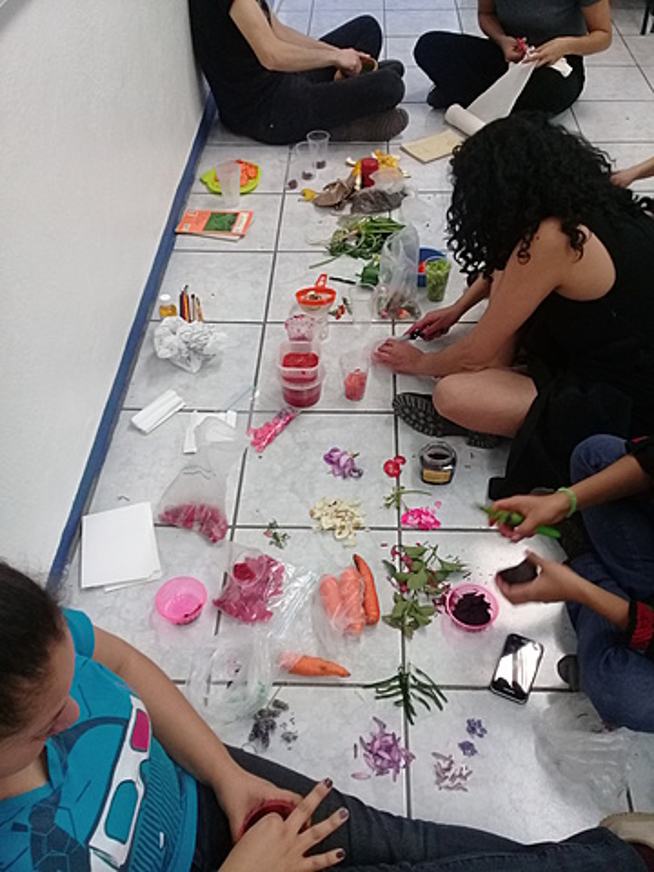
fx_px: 781
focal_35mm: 31
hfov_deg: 45.4
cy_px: 436
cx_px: 327
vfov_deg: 58.4
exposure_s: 1/40
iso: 160
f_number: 2.2
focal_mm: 3.3
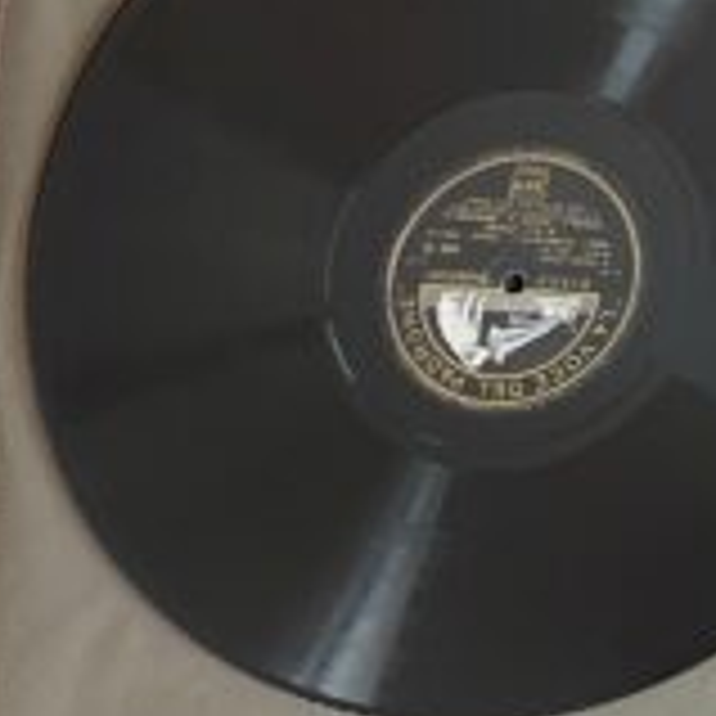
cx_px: -99
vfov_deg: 23.3
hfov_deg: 21.9
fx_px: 1732
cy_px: 412
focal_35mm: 74
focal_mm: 4.2
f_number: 1.6
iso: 640
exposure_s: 1/30
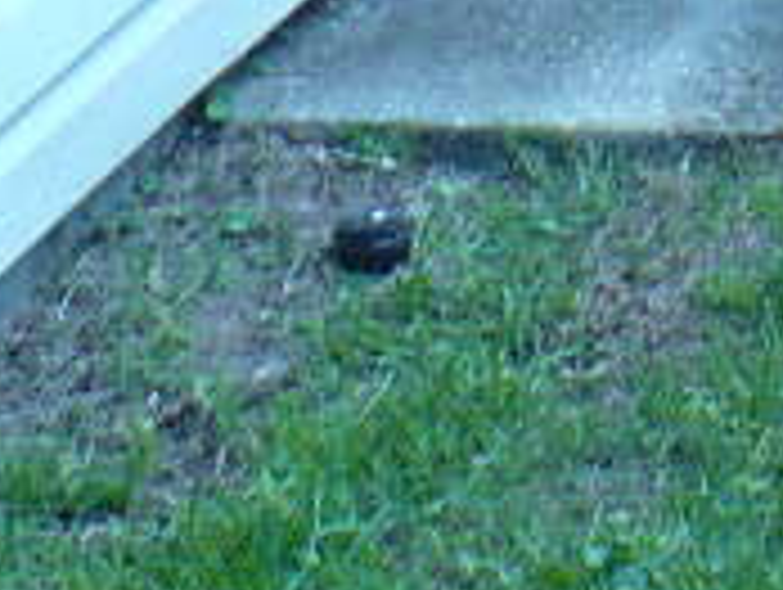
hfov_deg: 6.7
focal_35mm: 272
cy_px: -977
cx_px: 2232
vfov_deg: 5.3
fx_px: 6161
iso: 100
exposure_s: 1/500
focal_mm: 6.1
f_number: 2.8
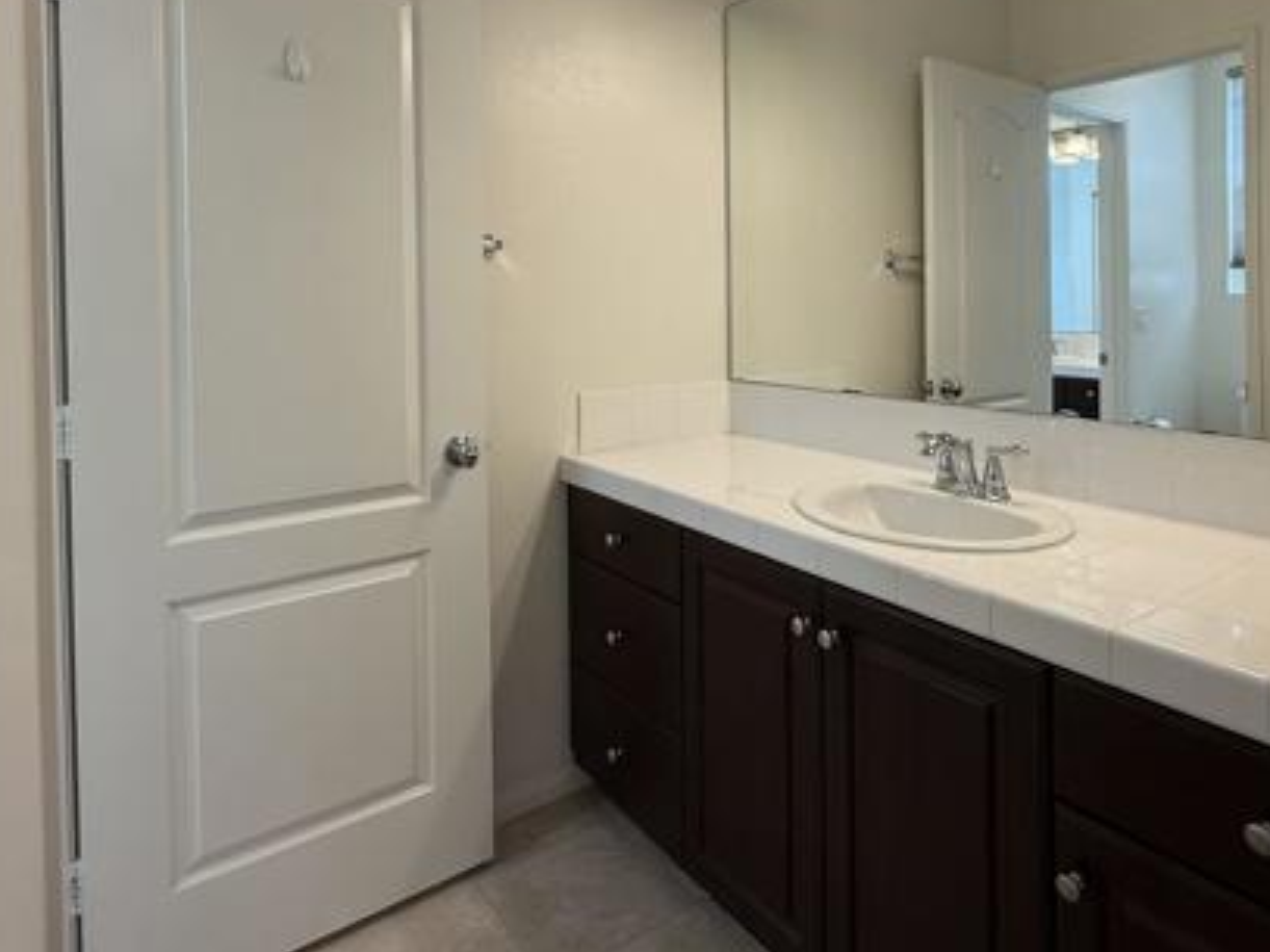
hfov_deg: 76.1
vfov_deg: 59.4
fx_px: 807
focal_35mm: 22
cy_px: 306
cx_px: 705
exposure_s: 1/120
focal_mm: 2.22
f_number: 2.2
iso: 64
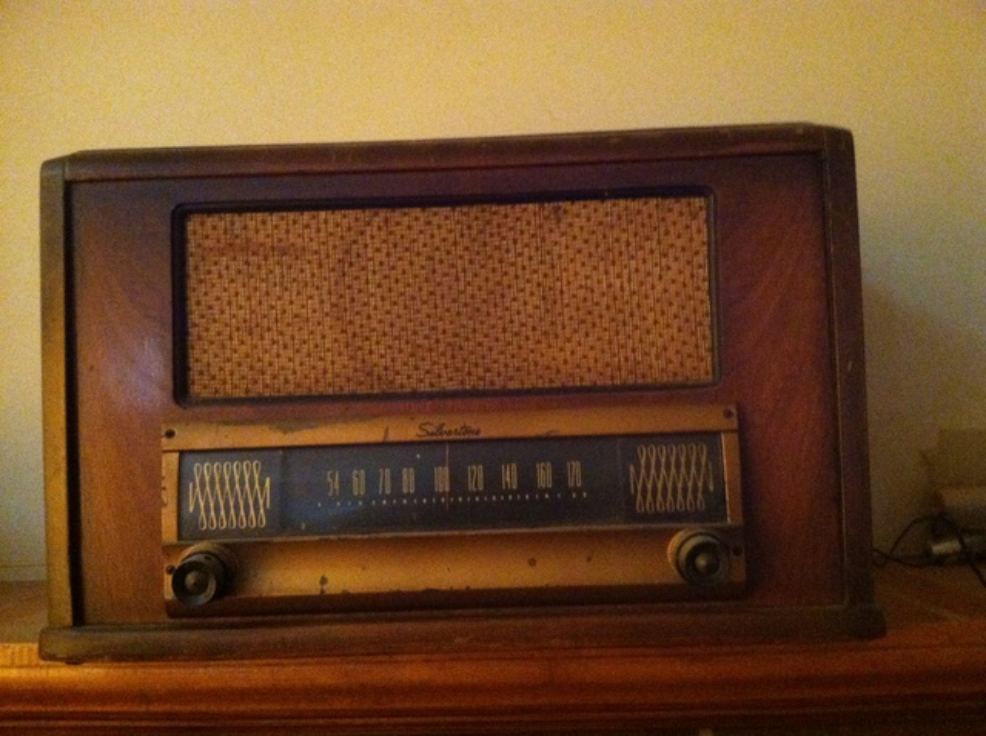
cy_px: 368
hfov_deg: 52.7
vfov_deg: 40.6
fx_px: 995
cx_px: 493
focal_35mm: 35
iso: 1000
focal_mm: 3.85
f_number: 2.8
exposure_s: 1/15
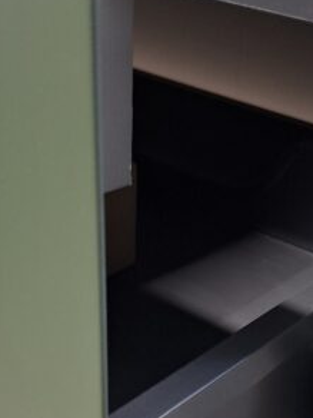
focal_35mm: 63
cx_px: 254
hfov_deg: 22.9
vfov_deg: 29.5
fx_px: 760
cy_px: 371
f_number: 1.8
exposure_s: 1/24
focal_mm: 5.54
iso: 320
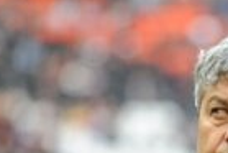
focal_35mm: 574
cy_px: 253
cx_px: 280
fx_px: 3639
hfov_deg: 3.6
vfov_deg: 2.4
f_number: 3.2
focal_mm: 160
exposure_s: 1/400
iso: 500
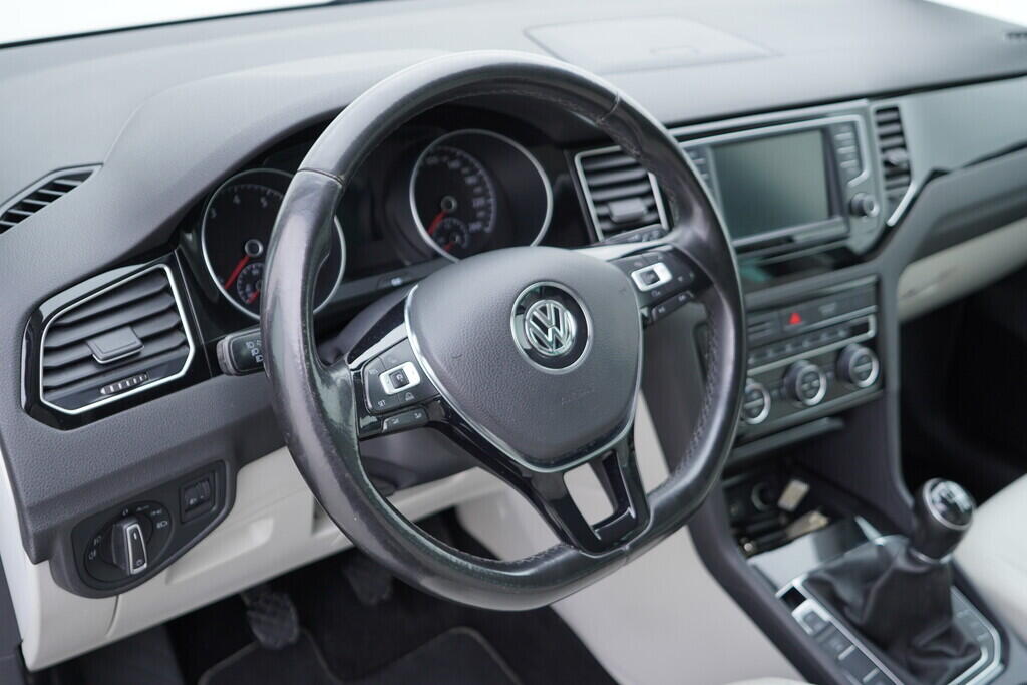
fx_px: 1027
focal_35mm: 36
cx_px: 514
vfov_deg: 36.9
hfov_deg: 53.1
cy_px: 342
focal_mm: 24
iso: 200
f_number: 2.8
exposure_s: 1/40
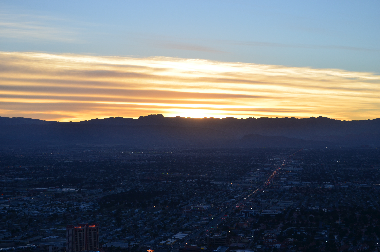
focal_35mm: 75
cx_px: 190
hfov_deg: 27.0
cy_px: 126
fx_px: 790
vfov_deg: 18.1
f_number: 8
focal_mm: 50
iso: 200
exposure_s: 1/250
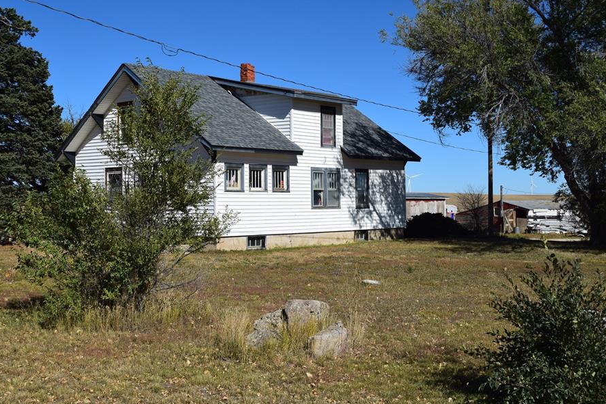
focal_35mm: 45
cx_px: 272
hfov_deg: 43.6
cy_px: 173
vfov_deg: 29.8
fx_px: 757
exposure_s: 1/500
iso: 220
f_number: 11
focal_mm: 26
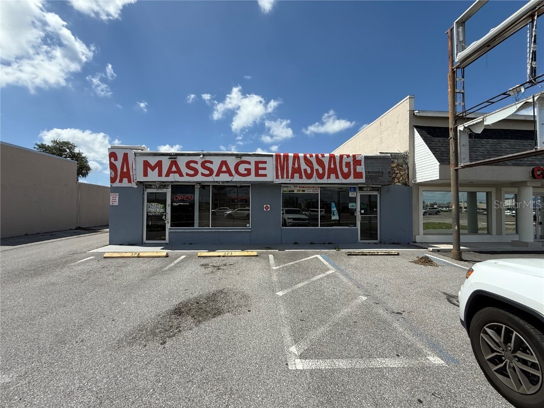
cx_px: 272
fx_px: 220
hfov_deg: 102.1
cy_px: 204
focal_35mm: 14
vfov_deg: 85.7
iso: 50
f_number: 2.2
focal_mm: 2.22
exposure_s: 1/2717
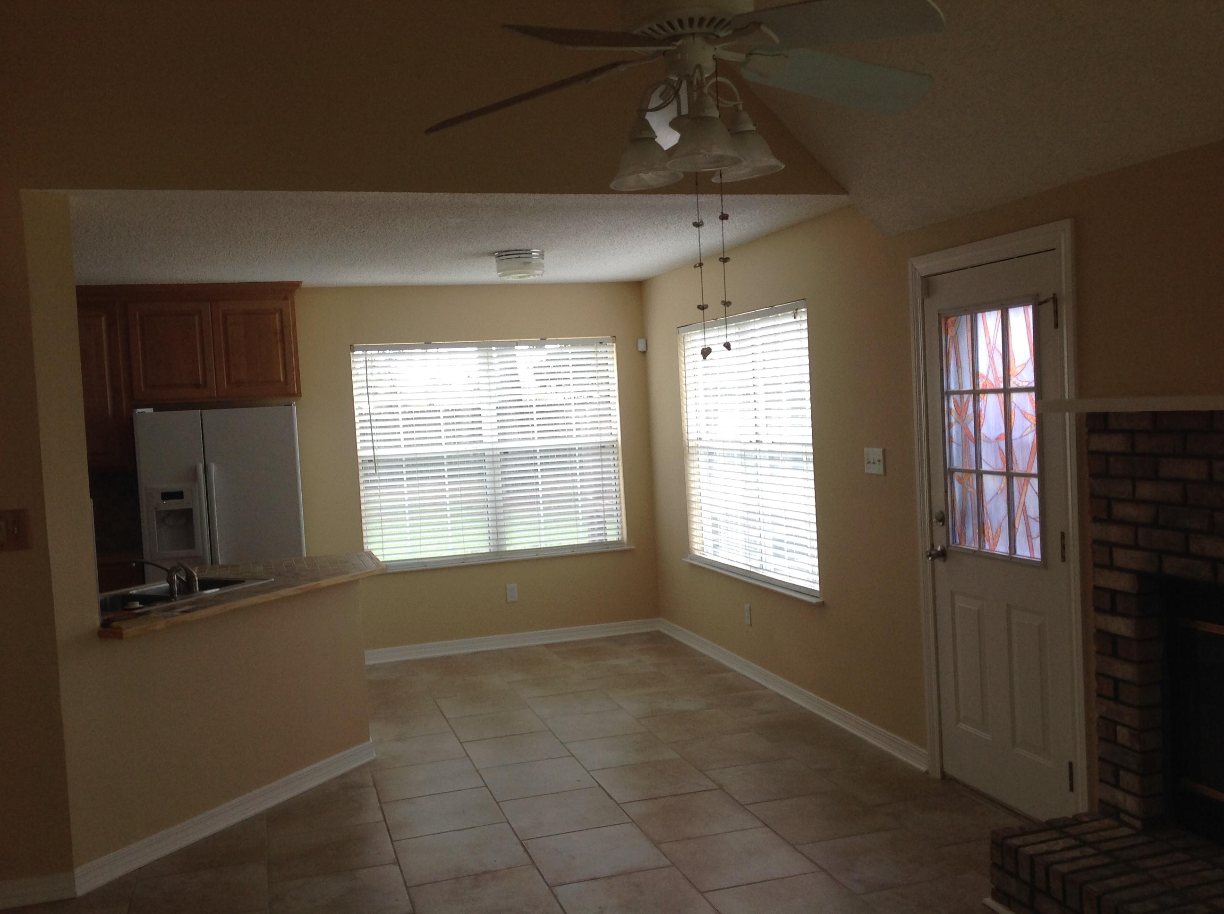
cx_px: 612
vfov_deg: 40.6
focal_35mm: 35
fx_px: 1236
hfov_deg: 52.7
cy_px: 457
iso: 64
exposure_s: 1/120
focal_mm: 4.28
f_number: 2.4
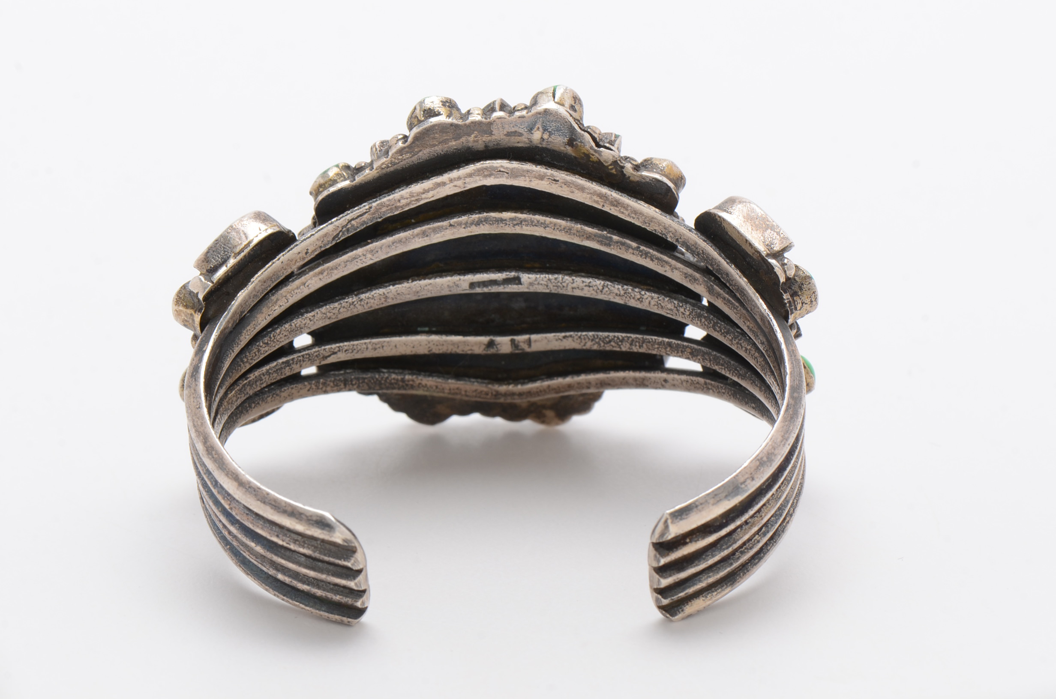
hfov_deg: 16.1
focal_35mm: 128
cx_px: 528
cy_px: 350
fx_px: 3732
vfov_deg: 10.7
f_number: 14
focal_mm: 85
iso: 200
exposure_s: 1/125
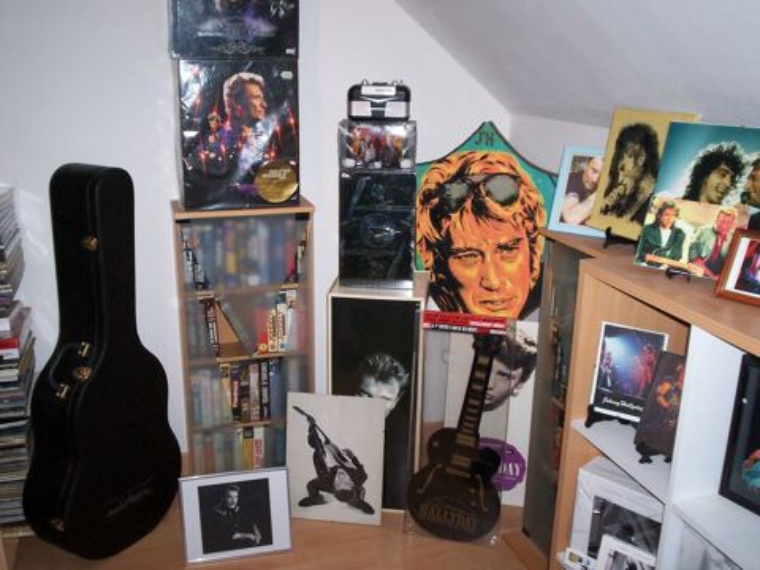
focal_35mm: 36
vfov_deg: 39.7
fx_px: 790
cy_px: 285
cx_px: 380
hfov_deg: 51.4
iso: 140
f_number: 4.5
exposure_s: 1/64
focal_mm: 5.9
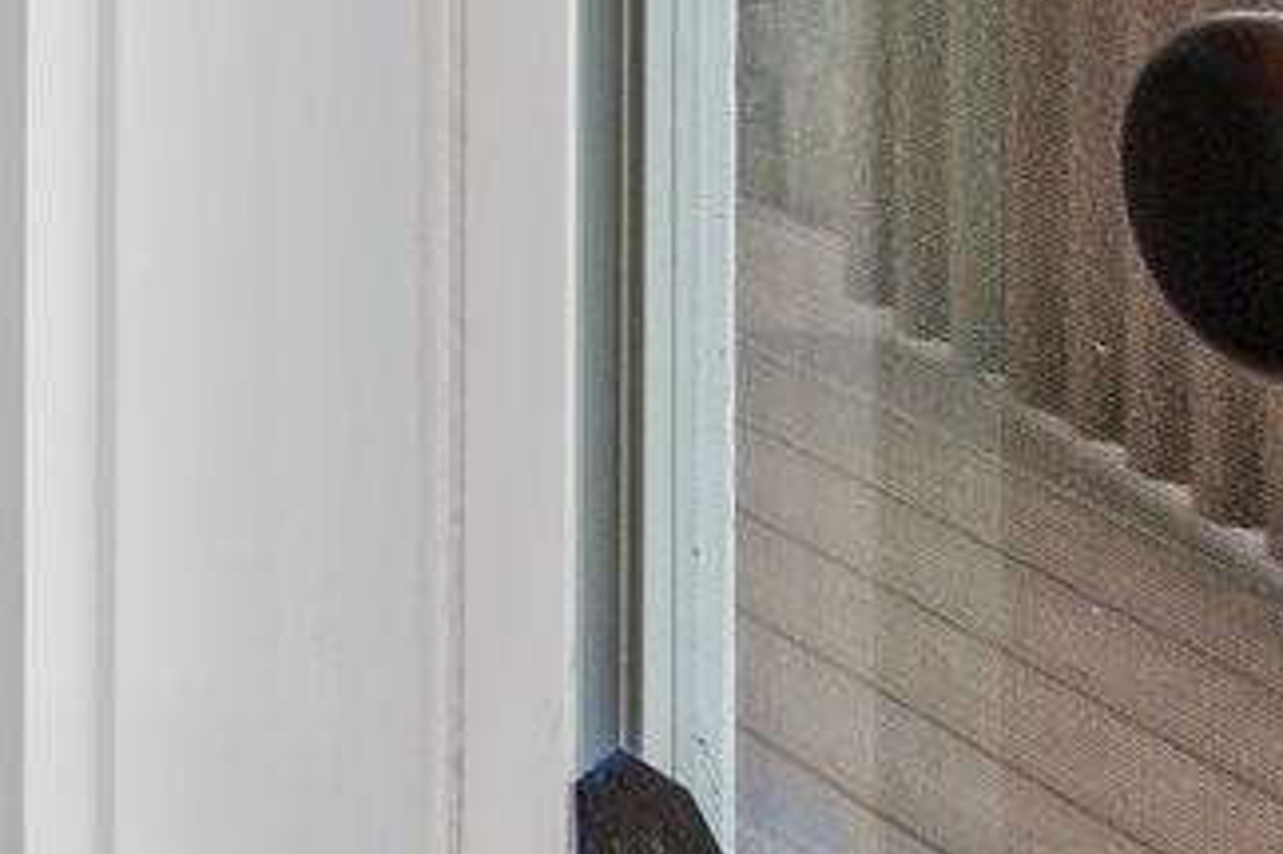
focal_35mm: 95
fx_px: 3384
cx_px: -2741
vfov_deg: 12.3
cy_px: -981
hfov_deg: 10.9
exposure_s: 1/10
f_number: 8
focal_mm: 15
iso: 200
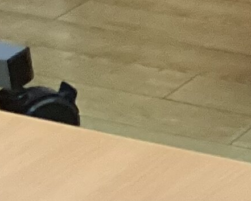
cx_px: 758
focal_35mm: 224
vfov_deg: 6.9
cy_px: 58
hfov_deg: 7.5
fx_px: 1664
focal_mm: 3.3
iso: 160
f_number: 2.4
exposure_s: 1/60
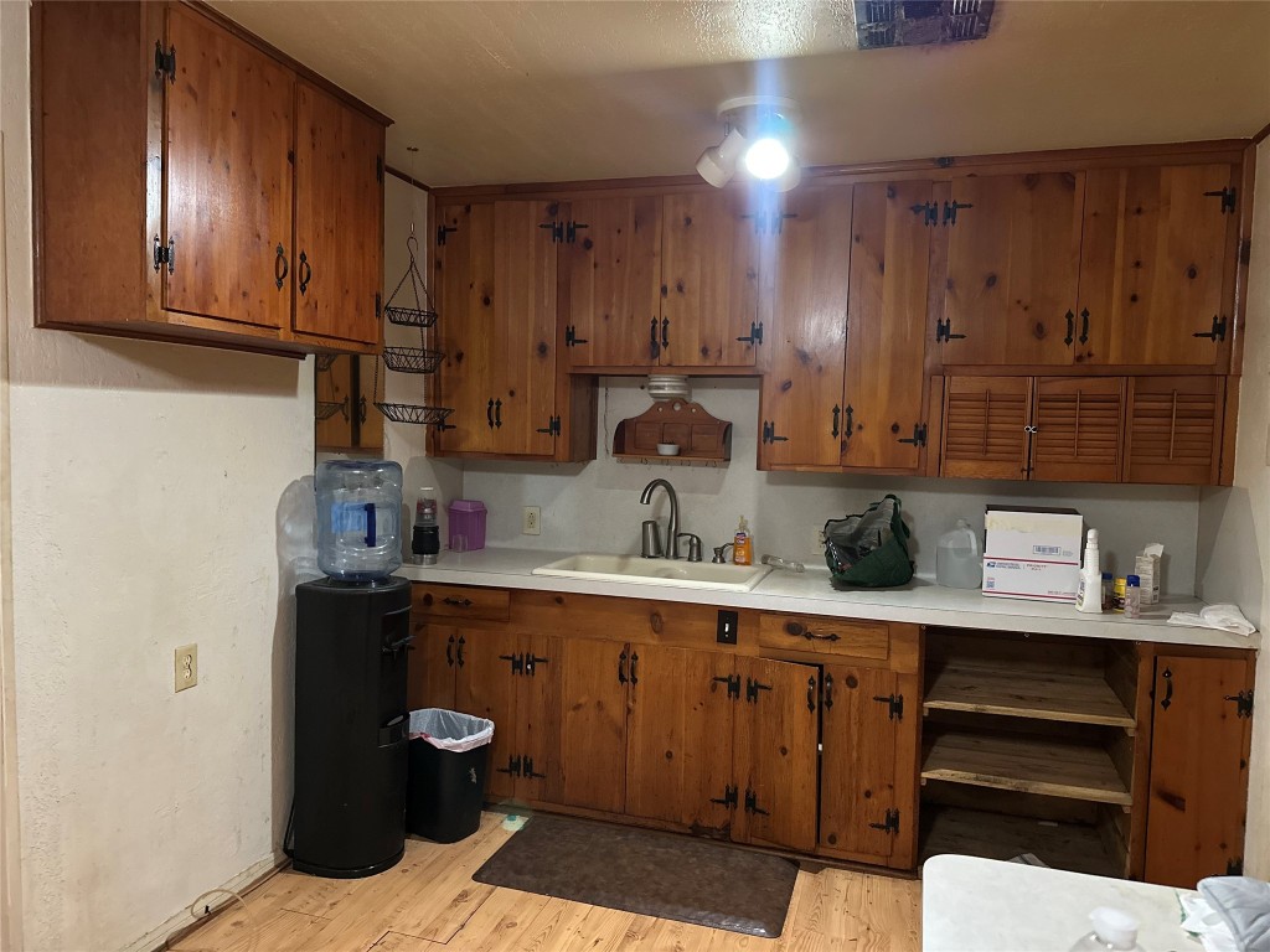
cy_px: 476
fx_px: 881
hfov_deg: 71.6
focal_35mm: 24
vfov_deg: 56.8
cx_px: 635
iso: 800
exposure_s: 1/30
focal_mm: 6.86
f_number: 1.78
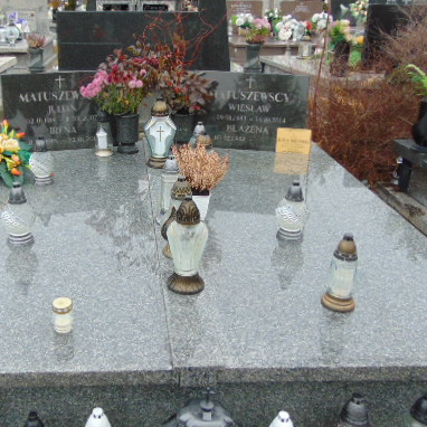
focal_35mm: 37
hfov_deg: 44.3
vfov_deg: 44.7
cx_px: 143
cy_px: 168
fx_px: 516
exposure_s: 1/60
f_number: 3
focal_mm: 4.5
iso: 80
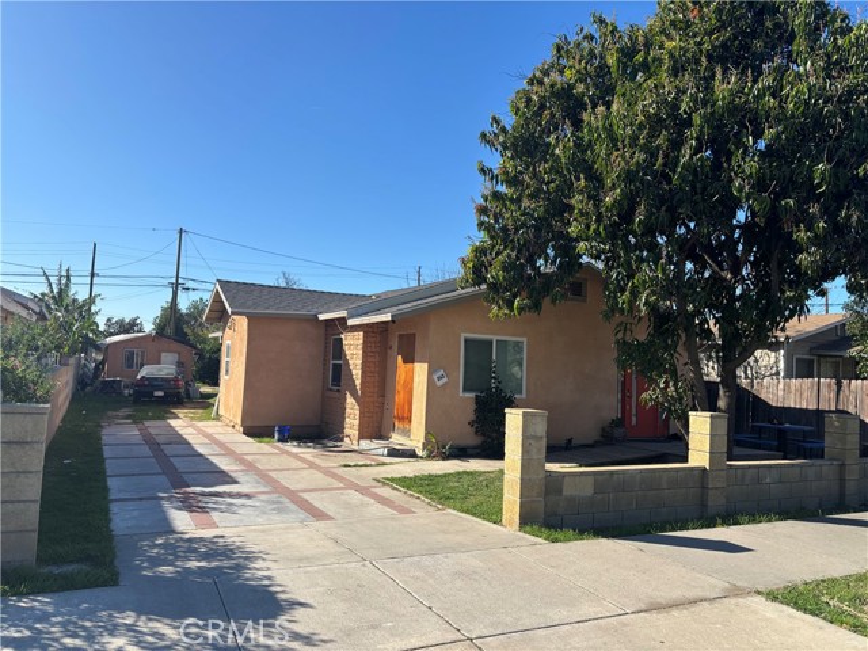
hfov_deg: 67.3
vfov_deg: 53.1
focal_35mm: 26
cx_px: 434
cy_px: 326
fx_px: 652
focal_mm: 5.96
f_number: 1.6
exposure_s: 1/2857
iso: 50
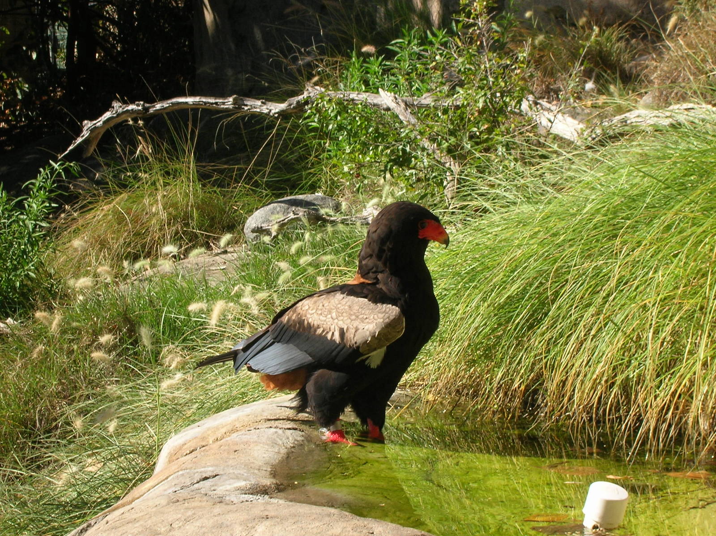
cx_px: 358
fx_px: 2108
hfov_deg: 19.3
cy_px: 268
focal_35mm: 102
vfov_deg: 14.5
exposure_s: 1/66.1
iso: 50
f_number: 8.2
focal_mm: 17.1
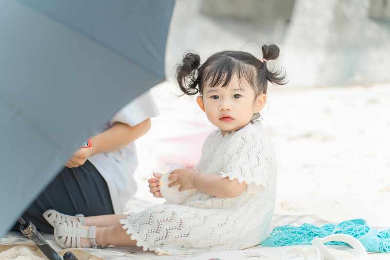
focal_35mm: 150
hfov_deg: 13.7
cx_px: 195
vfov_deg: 9.1
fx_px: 1625
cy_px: 130
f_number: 3.5
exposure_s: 1/250
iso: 100
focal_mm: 150
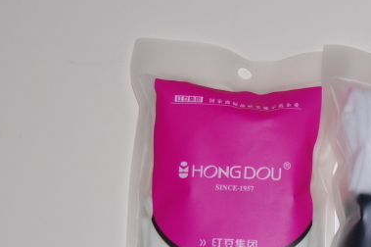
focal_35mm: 154
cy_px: 284
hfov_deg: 13.2
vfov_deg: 8.8
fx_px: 1586
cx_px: 329
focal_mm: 38
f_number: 4.8
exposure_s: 1/60
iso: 400
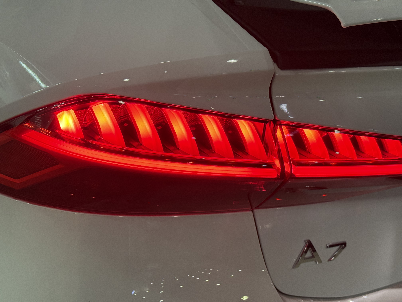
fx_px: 557
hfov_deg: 39.7
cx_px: 201
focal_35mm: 48
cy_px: 151
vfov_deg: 30.3
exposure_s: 1/83
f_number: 1.78
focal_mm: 6.76
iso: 80
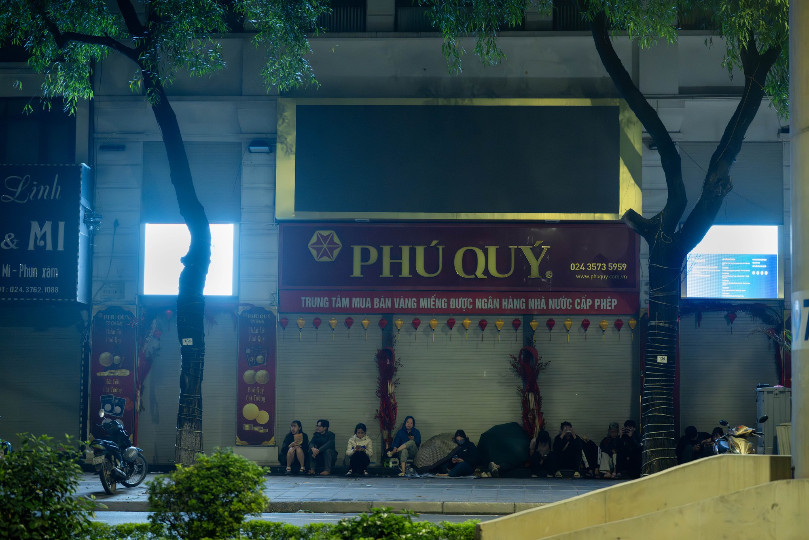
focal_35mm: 70
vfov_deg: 19.5
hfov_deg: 28.8
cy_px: 270
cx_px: 404
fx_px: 1573
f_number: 2.8
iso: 8000
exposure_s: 1/200
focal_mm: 70
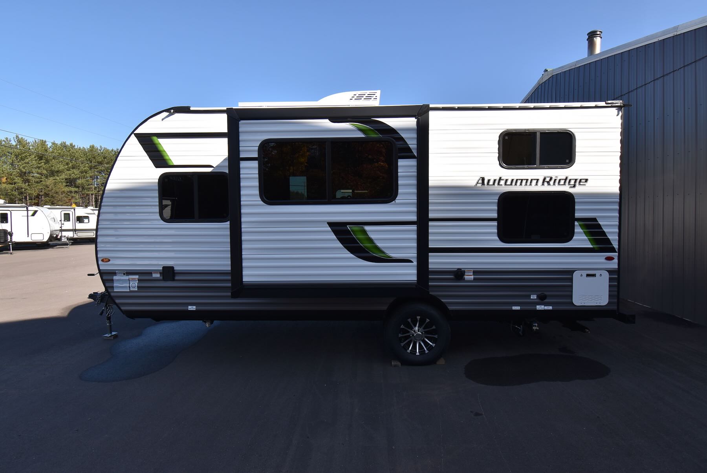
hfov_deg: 85.4
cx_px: 354
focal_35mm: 20
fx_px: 383
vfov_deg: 63.3
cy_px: 236
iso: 200
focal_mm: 13
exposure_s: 1/320
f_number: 9
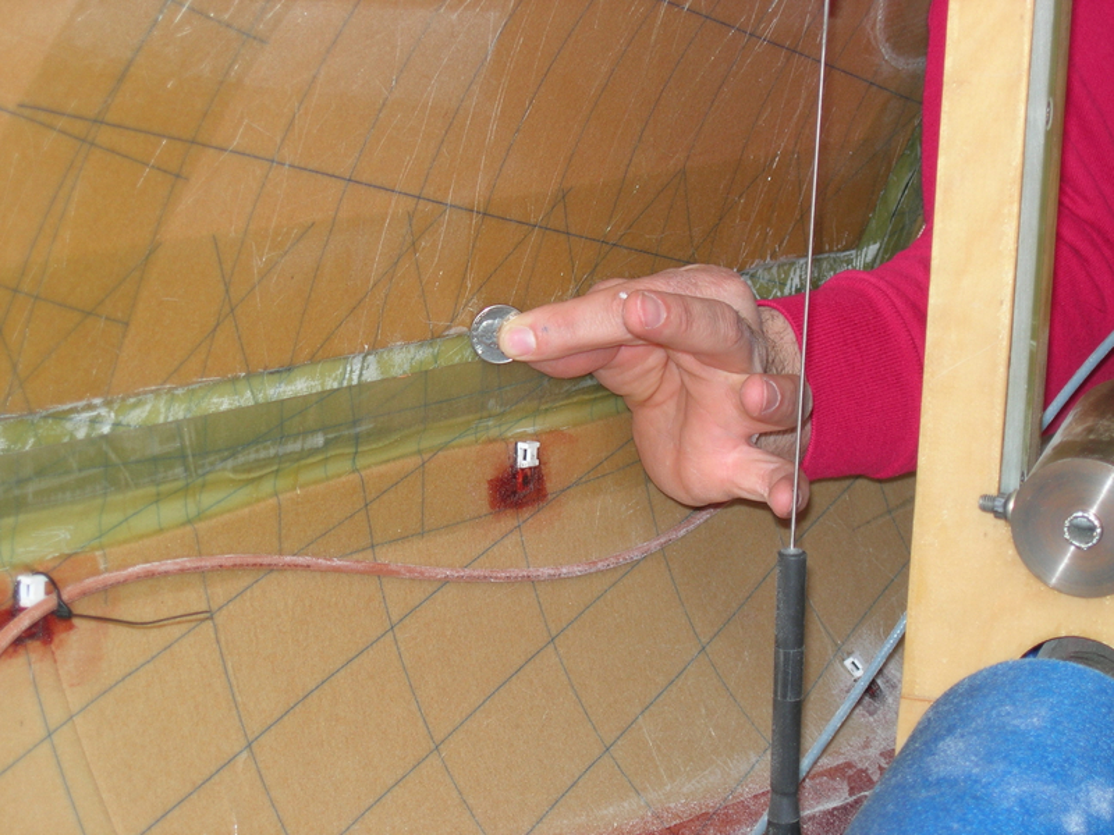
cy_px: 418
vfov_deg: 13.1
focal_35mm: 113
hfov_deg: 17.4
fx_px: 3637
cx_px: 557
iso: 64
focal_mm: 23.4
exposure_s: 1/60.1
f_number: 4.9
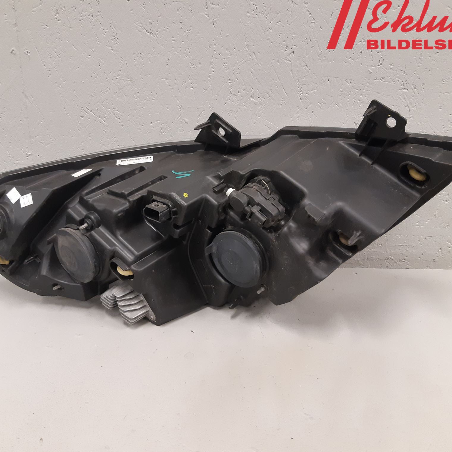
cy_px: 227
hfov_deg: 52.5
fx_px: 458
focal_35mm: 31
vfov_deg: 52.5
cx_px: 205
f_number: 1.7
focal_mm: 3.93
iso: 200
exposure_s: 1/50
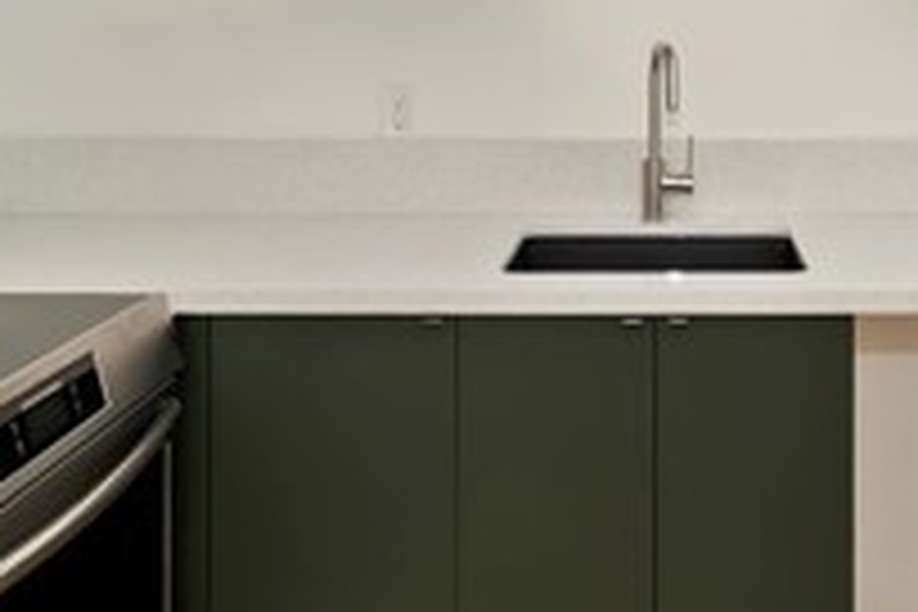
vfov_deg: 26.8
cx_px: 657
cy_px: -25
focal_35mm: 47
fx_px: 1198
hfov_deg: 41.0
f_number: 8
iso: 400
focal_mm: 10
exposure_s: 1/30
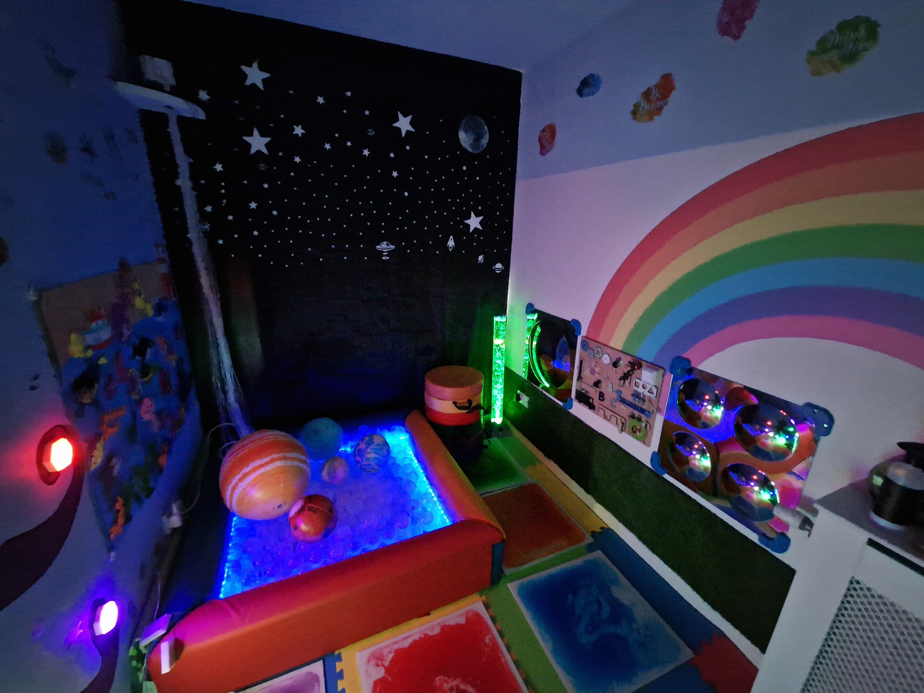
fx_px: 347
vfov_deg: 89.9
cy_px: 346
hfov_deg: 106.2
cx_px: 462
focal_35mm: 13
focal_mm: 2.2
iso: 2000
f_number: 2.2
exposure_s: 1/24
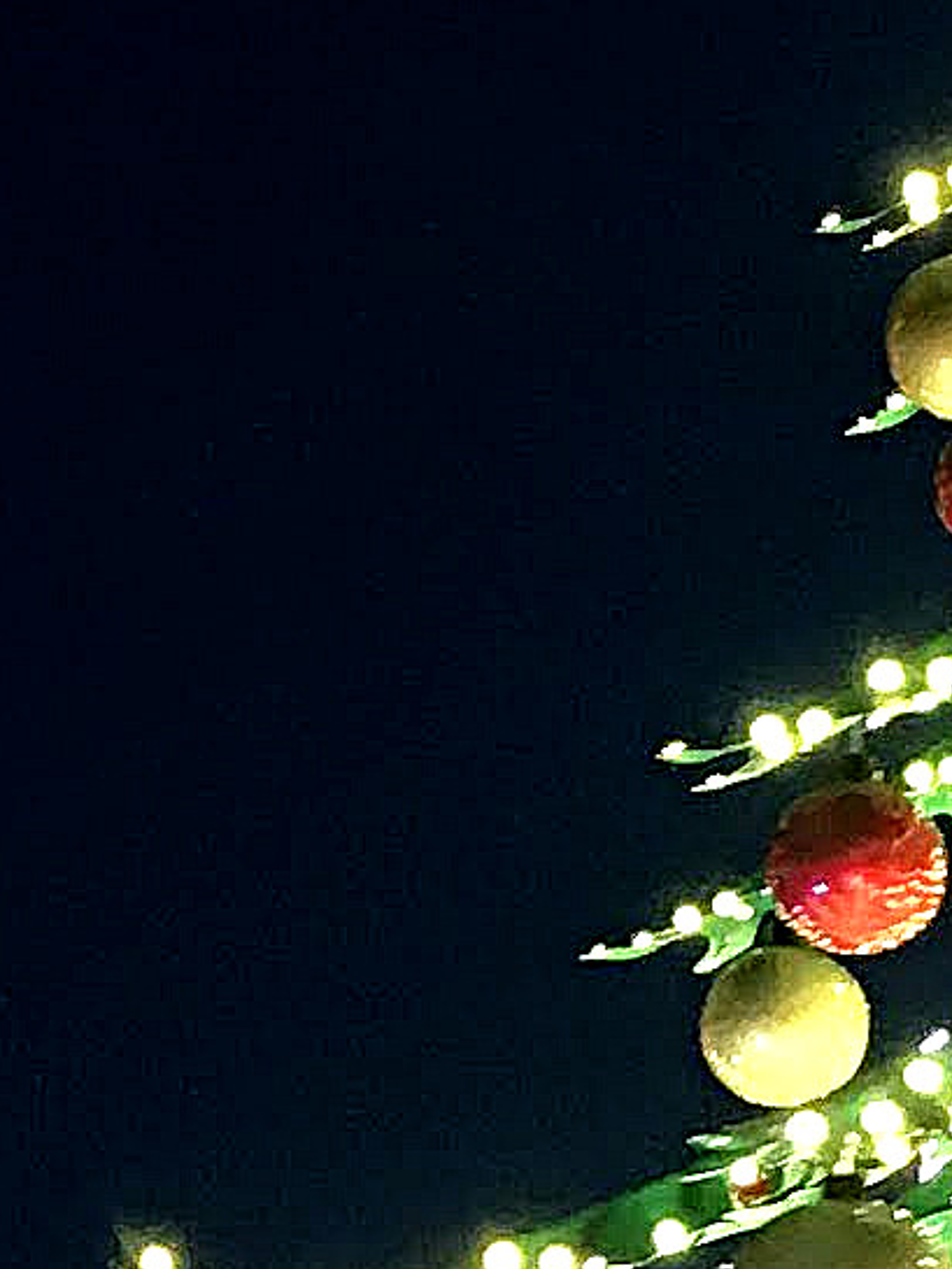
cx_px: 775
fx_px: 7588
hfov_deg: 7.2
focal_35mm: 207
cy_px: 983
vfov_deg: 9.5
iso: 100
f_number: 1.8
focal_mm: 3.99
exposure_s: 1/11
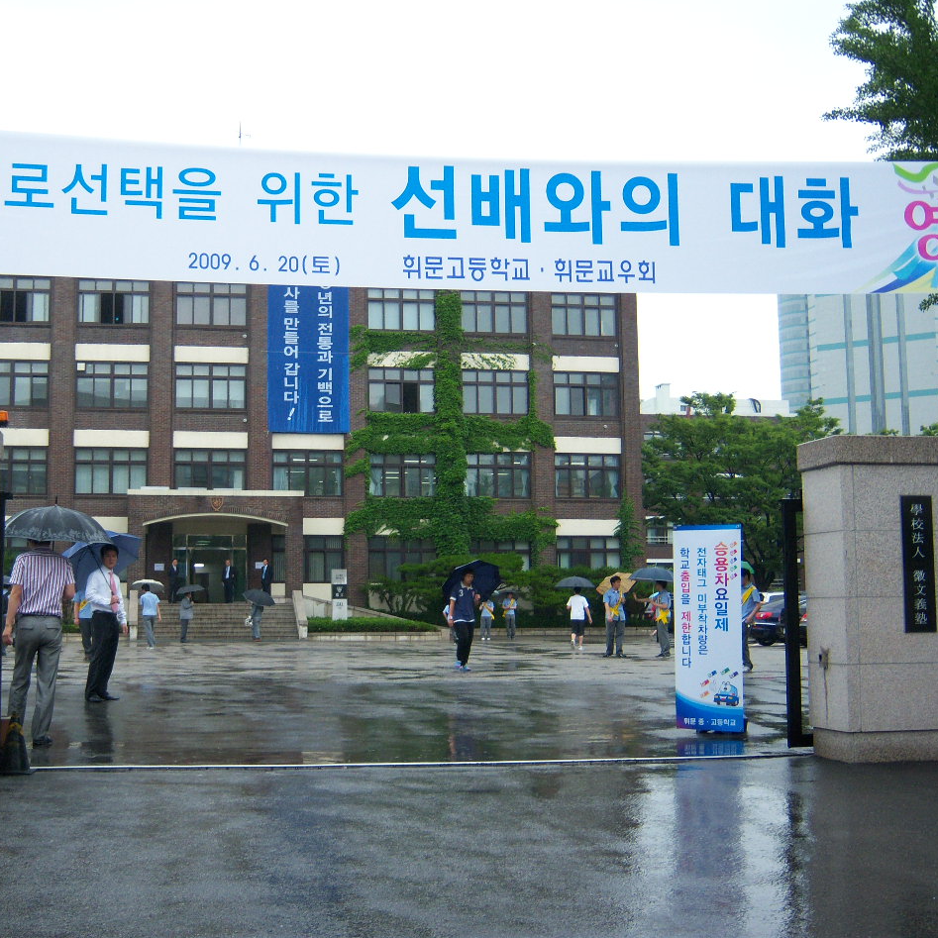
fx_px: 1318
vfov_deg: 39.2
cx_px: 357
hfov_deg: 38.9
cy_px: 464
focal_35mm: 43
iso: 80
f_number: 2.8
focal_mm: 7.5
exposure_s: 1/160
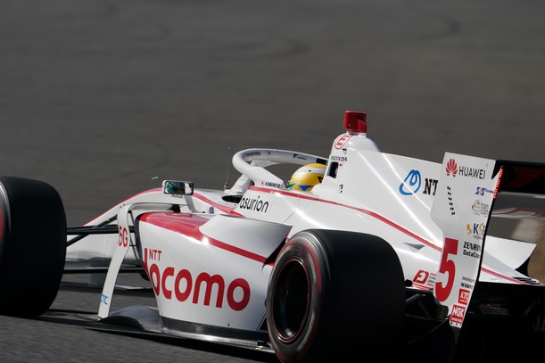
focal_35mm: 707
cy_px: 209
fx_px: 10700
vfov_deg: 1.9
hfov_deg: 2.9
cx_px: 268
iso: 200
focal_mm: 600
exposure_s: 1/800
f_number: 10
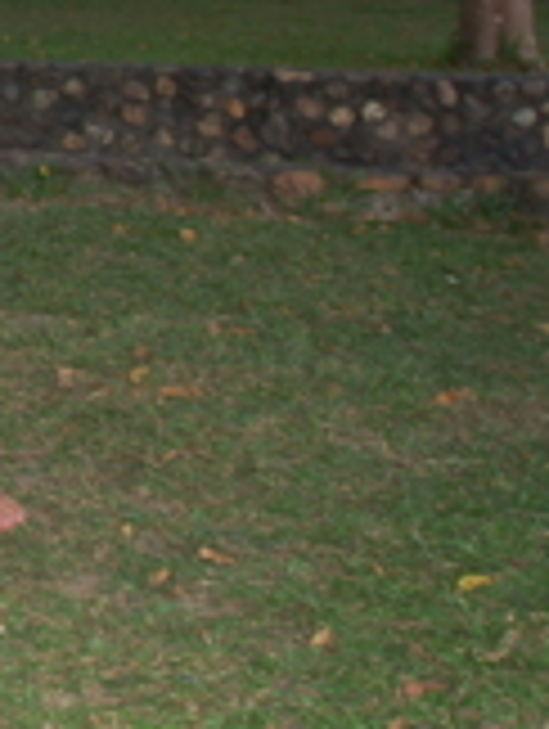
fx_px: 1856
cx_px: -432
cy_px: -36
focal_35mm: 88
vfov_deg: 21.3
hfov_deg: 14.8
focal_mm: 18
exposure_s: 1/60
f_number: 3.5
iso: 400
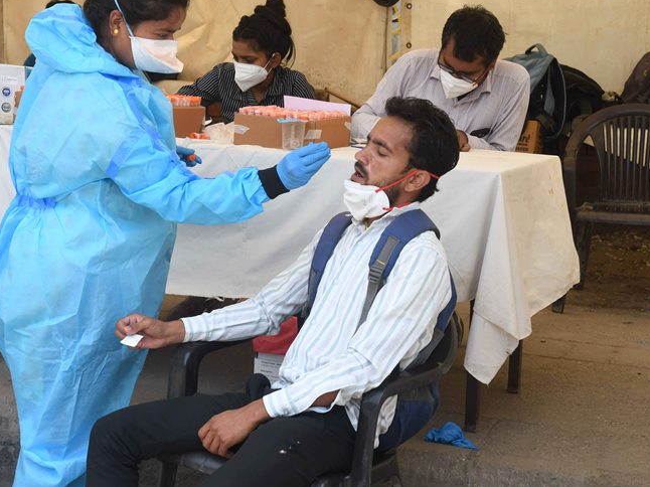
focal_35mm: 75
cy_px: 222
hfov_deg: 26.0
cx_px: 355
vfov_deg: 19.6
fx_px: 1408
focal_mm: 42
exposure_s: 1/500
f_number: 6.3
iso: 500
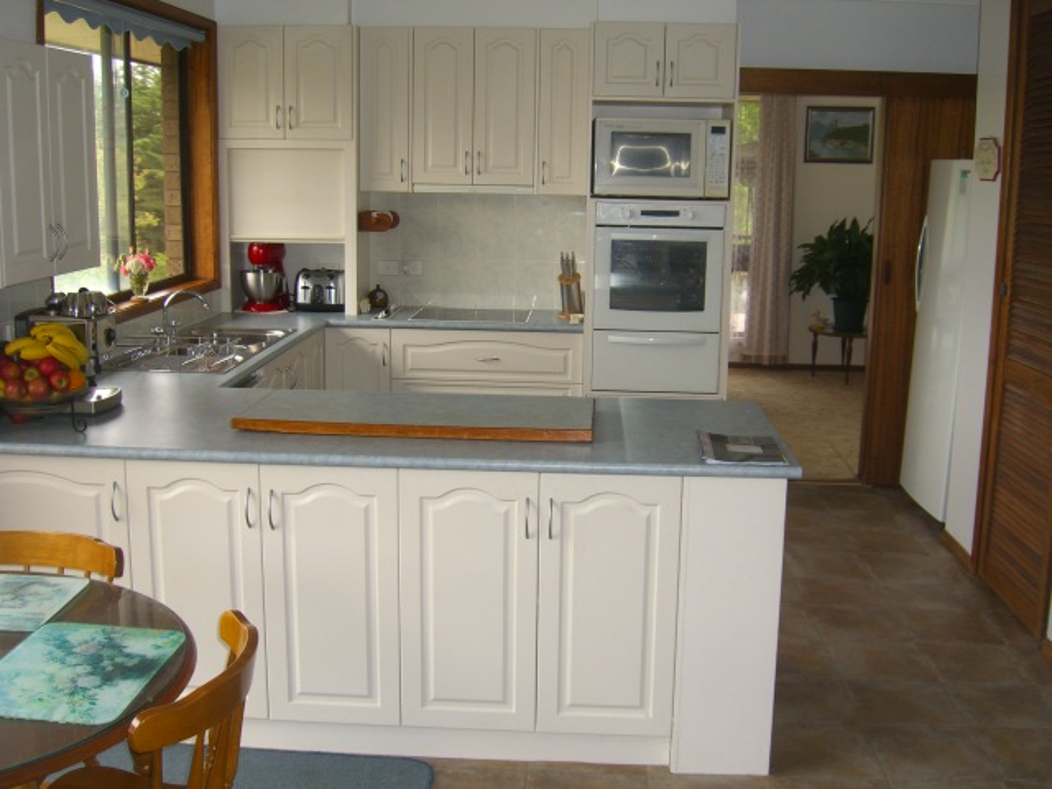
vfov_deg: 37.7
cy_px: 394
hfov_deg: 49.0
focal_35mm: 38
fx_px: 1155
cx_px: 526
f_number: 2.8
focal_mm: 7.9
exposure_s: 1/60
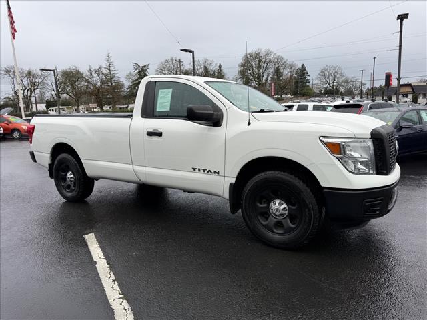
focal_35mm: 24
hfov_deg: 71.6
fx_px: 296
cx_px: 214
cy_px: 160
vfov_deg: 56.8
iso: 80
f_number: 1.78
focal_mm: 6.76
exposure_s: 1/1122
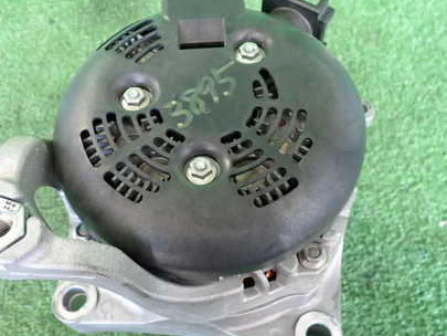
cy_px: 174
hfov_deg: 50.1
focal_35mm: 37
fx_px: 478
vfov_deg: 38.7
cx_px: 216
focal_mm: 4.5
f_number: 2
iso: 400
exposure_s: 1/30
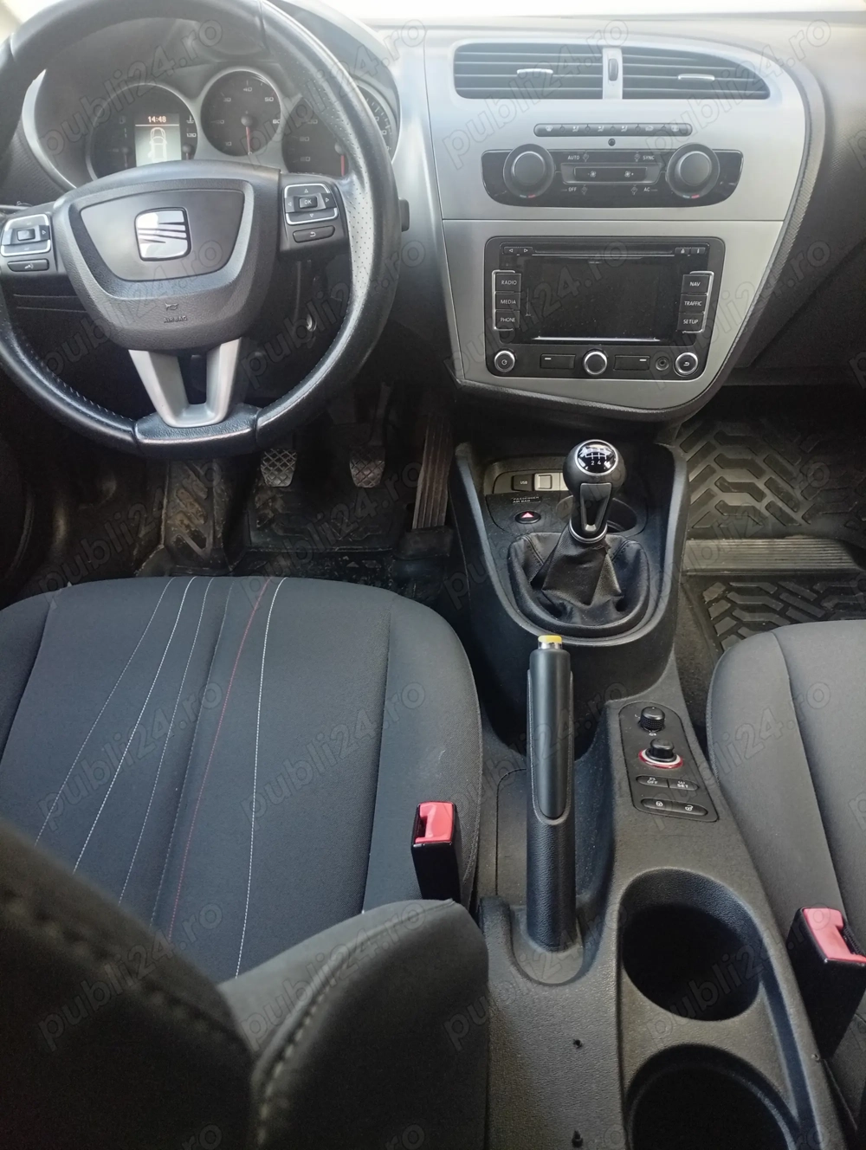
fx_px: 898
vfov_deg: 65.2
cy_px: 575
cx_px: 433
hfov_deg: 51.5
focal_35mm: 27
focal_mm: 3.84
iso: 175
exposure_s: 1/33.3
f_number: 1.8
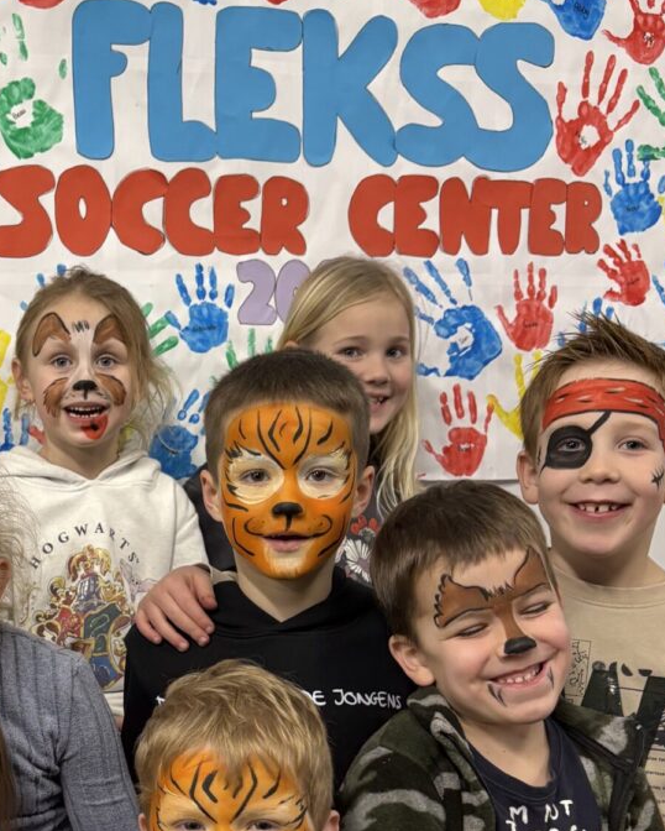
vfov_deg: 31.7
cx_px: 70
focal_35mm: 58
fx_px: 1426
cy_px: 657
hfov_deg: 25.5
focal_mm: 5.96
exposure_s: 1/50
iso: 160
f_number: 1.6
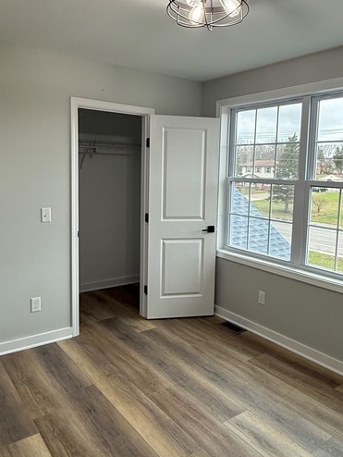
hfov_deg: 48.2
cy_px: 211
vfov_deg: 61.6
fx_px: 383
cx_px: 183
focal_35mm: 29
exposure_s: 1/120
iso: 100
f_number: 2.2
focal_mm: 2.22
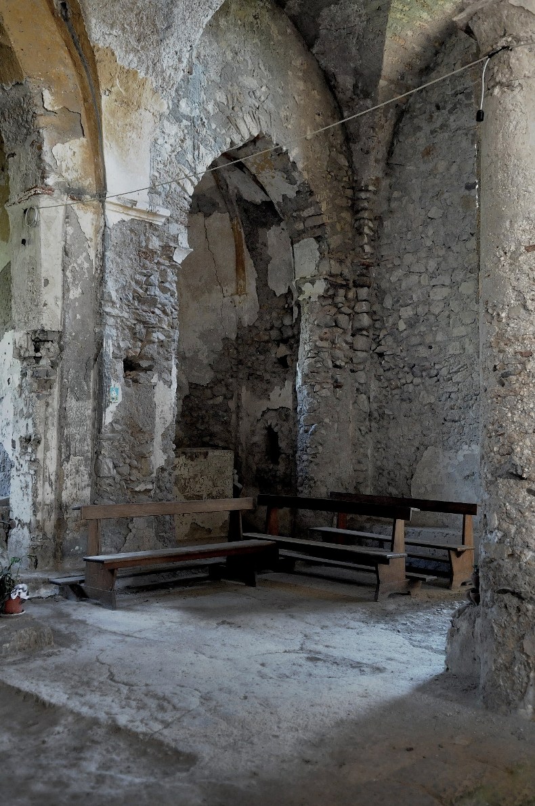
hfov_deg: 36.8
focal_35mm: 36
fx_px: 804
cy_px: 403
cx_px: 268
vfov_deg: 53.2
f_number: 3.2
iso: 2000
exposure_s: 1/40
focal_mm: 24
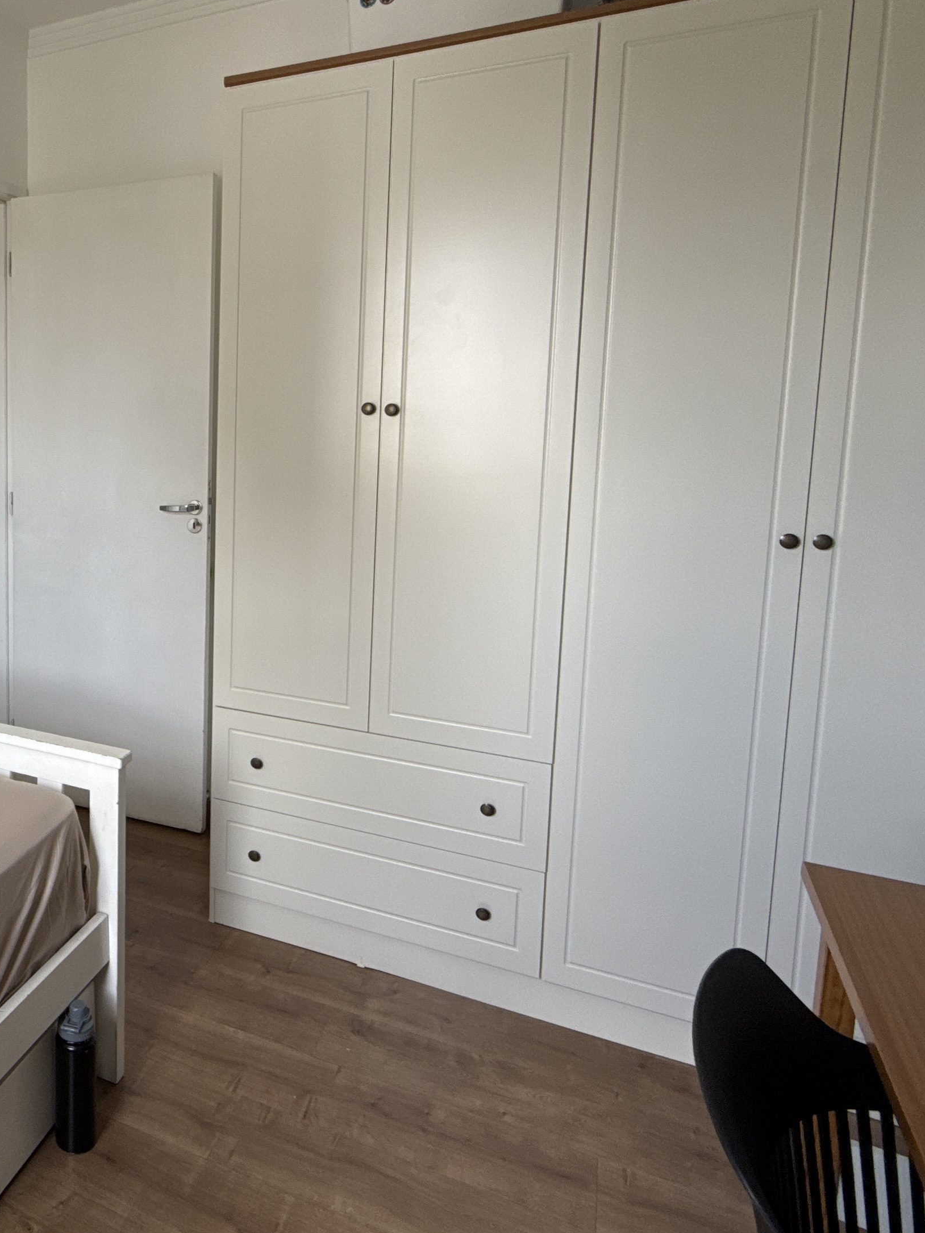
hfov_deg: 46.9
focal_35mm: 26
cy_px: 519
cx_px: 65
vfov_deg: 66.9
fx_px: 926
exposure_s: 1/99
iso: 50
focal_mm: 2.22
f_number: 2.2
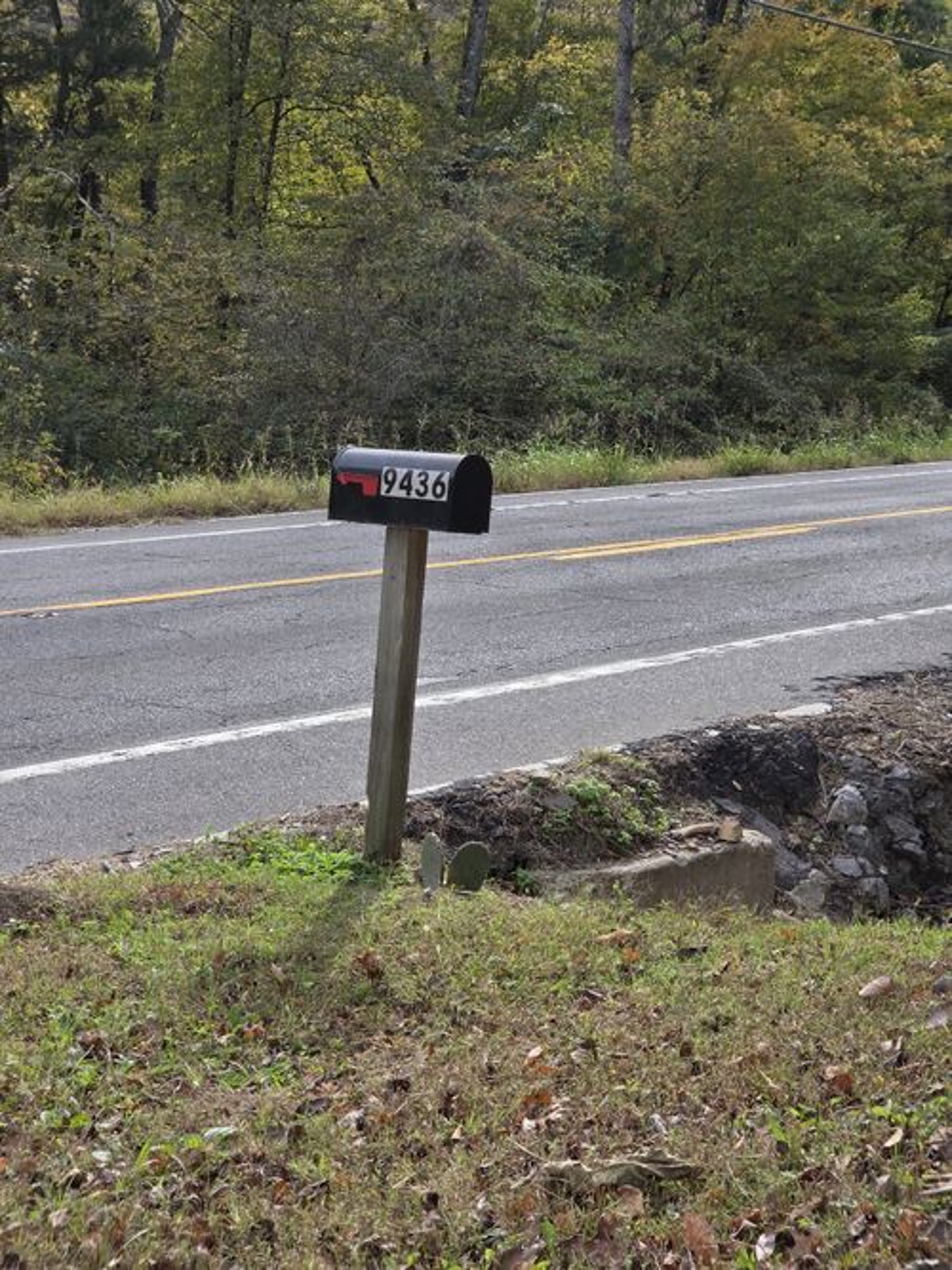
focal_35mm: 69
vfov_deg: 28.2
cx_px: 476
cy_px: 635
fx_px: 2531
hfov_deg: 21.3
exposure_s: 1/462
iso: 25
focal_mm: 7
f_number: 2.4
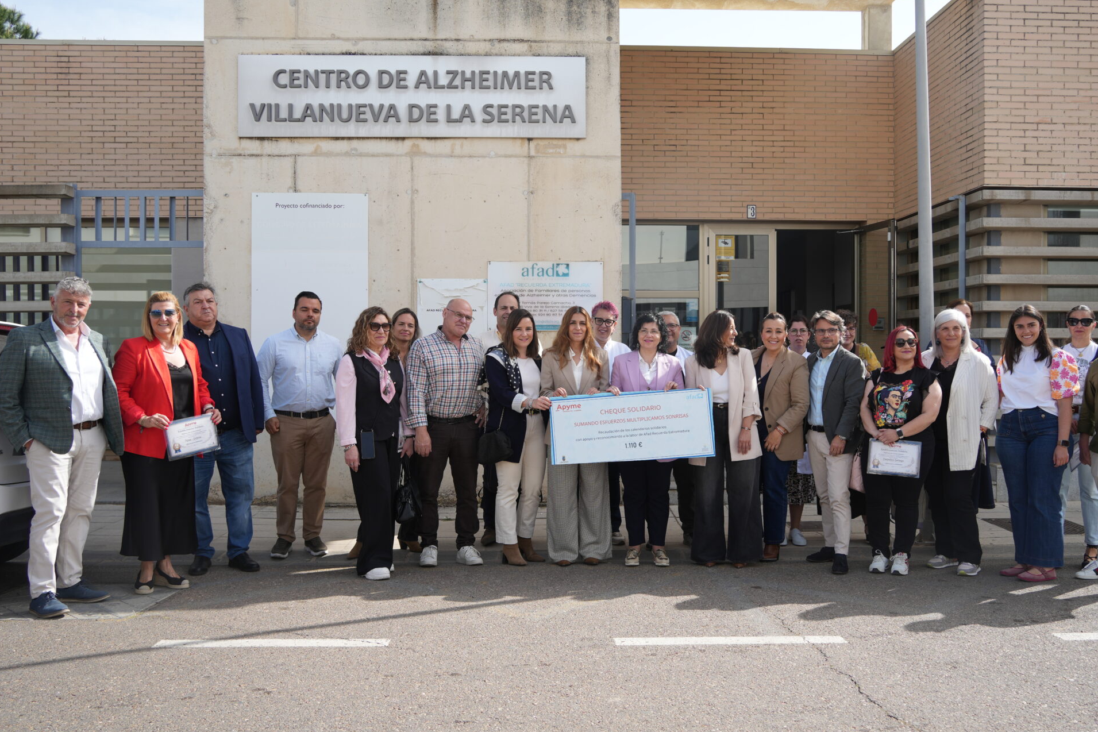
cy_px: 367
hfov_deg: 61.9
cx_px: 583
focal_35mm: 30
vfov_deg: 43.6
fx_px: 915
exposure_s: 1/400
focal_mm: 28
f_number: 4.5
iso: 100
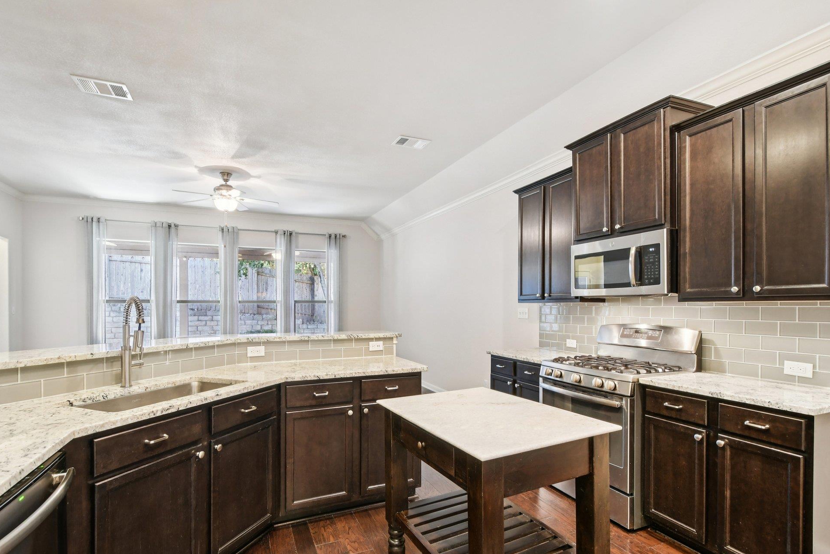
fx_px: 369
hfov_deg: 96.7
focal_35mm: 16
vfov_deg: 73.7
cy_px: 288
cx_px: 412
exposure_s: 1/5
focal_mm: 10
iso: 400
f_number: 8
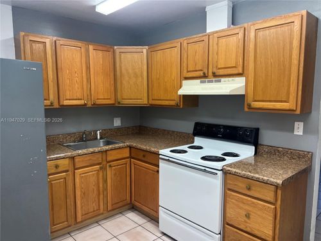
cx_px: 160
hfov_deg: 67.3
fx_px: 241
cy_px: 120
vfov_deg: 53.1
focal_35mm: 26
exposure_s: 1/120
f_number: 1.5
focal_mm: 5.7
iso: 64
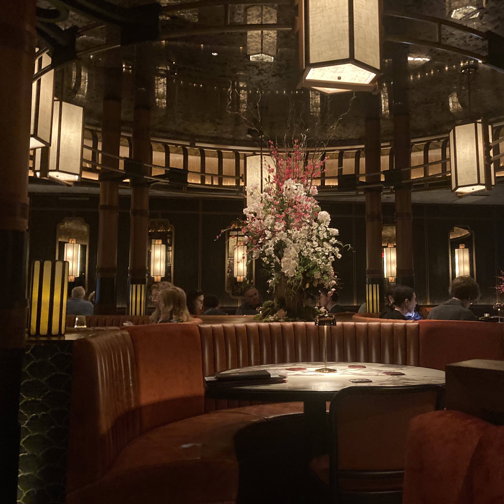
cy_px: 246
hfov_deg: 48.1
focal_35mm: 34
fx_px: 560
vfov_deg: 48.4
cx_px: 308
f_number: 1.8
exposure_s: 1/23
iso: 640
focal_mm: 3.99
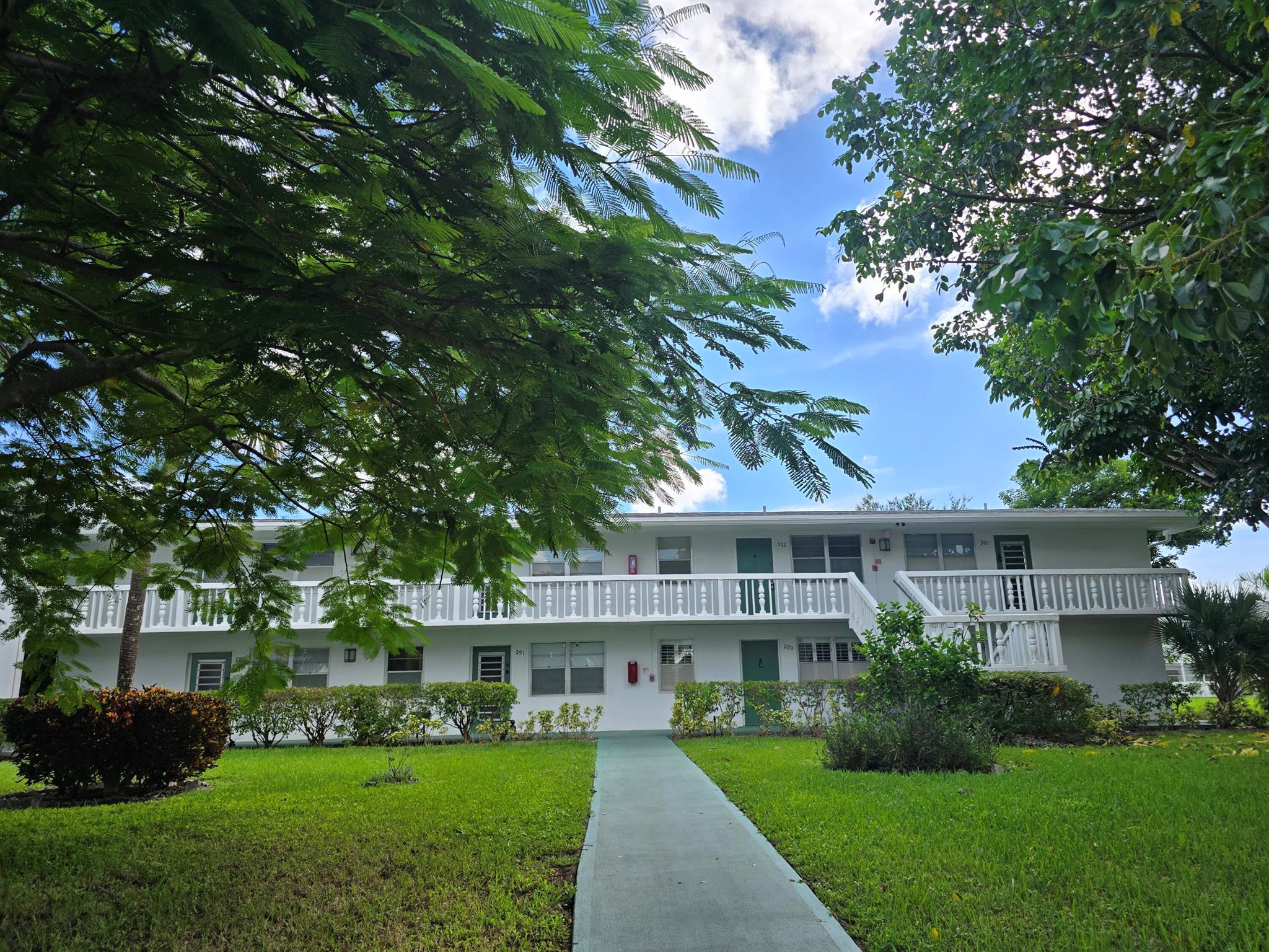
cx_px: 634
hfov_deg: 73.9
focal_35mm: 23
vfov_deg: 58.9
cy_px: 476
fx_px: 843
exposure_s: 1/758
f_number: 1.7
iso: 12
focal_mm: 6.3
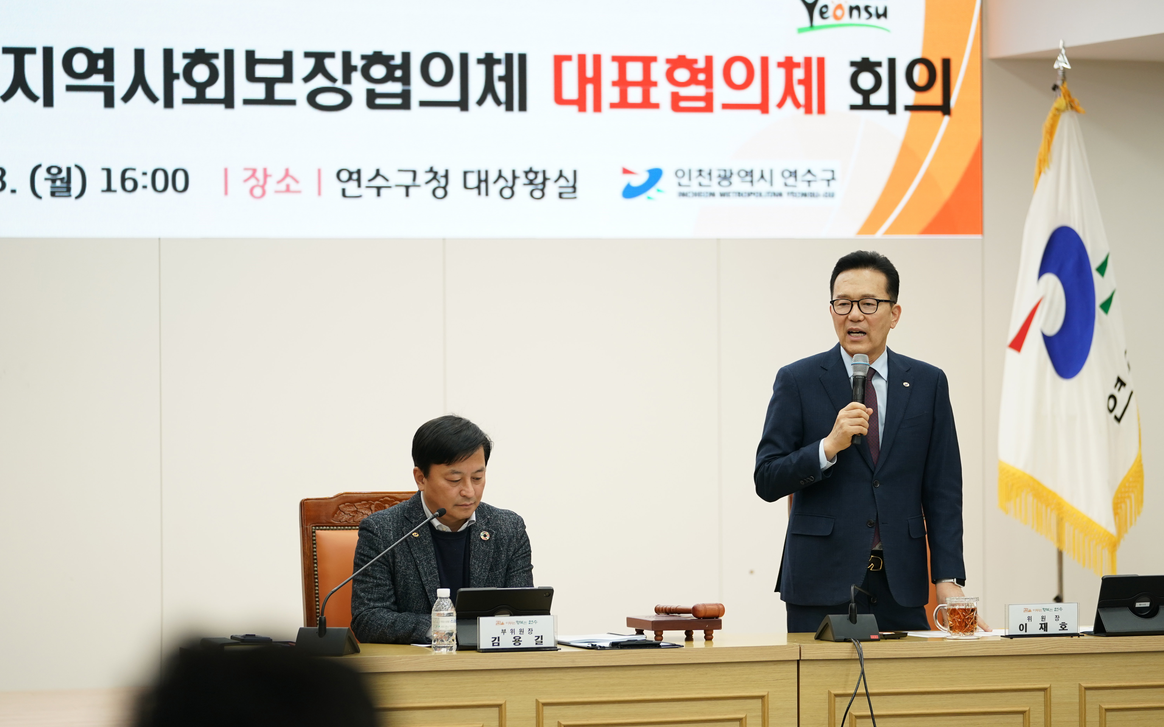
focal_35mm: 145
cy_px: 375
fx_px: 4600
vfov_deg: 9.0
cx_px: 583
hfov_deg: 14.4
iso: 640
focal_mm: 142
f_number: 2.8
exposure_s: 1/250
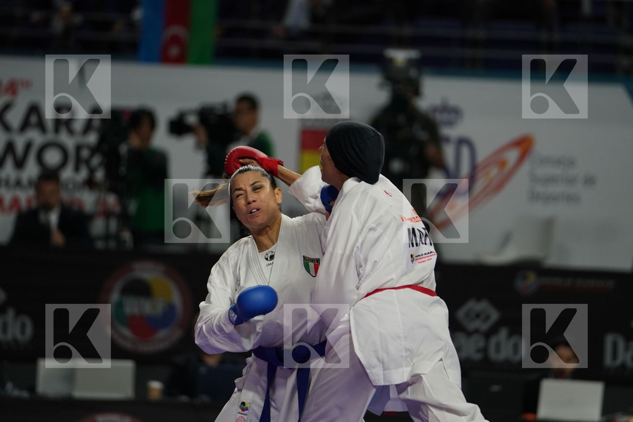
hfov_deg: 7.2
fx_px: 5028
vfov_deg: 4.8
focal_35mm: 286
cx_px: 316
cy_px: 211
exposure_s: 1/1000
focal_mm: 191
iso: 1000
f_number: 2.8
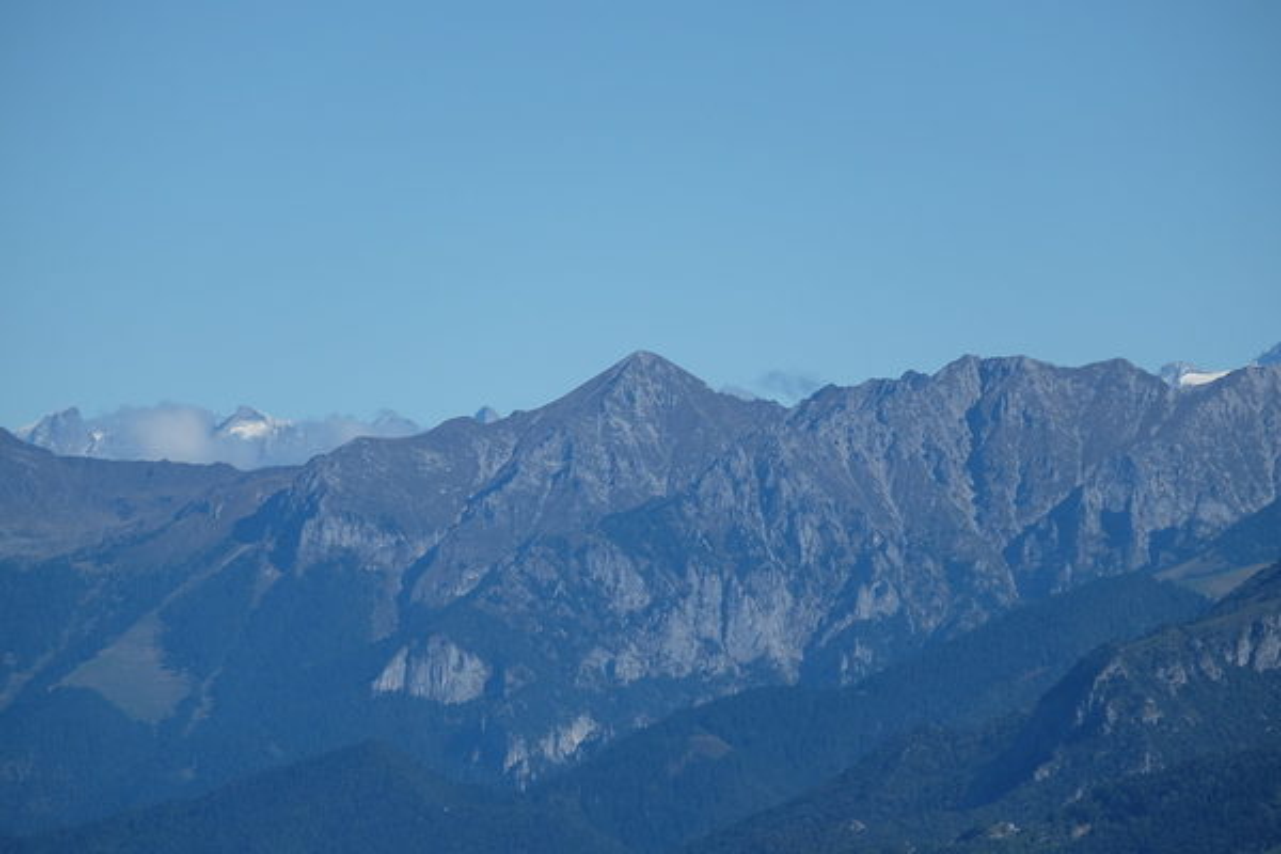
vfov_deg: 4.0
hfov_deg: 6.0
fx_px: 12275
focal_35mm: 345
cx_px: 640
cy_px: 427
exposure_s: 1/1300
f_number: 6.7
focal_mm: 230
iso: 200
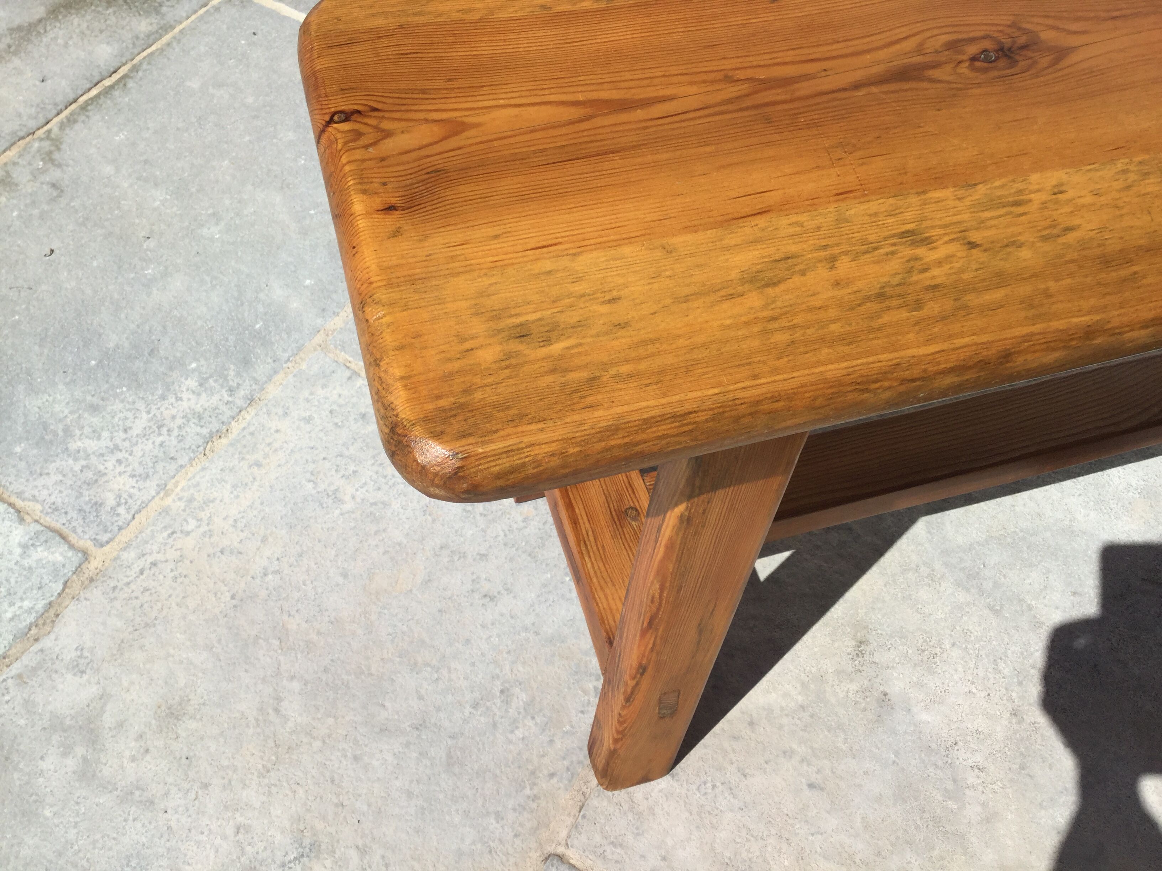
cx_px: 581
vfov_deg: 45.4
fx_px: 1041
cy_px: 436
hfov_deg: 58.4
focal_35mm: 31
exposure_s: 1/2398
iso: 25
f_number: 2.4
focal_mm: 3.3
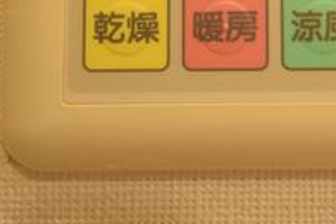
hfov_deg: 28.8
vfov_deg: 18.2
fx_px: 644
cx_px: 255
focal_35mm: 69
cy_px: -77
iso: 1600
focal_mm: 14
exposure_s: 1/60
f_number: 5.3
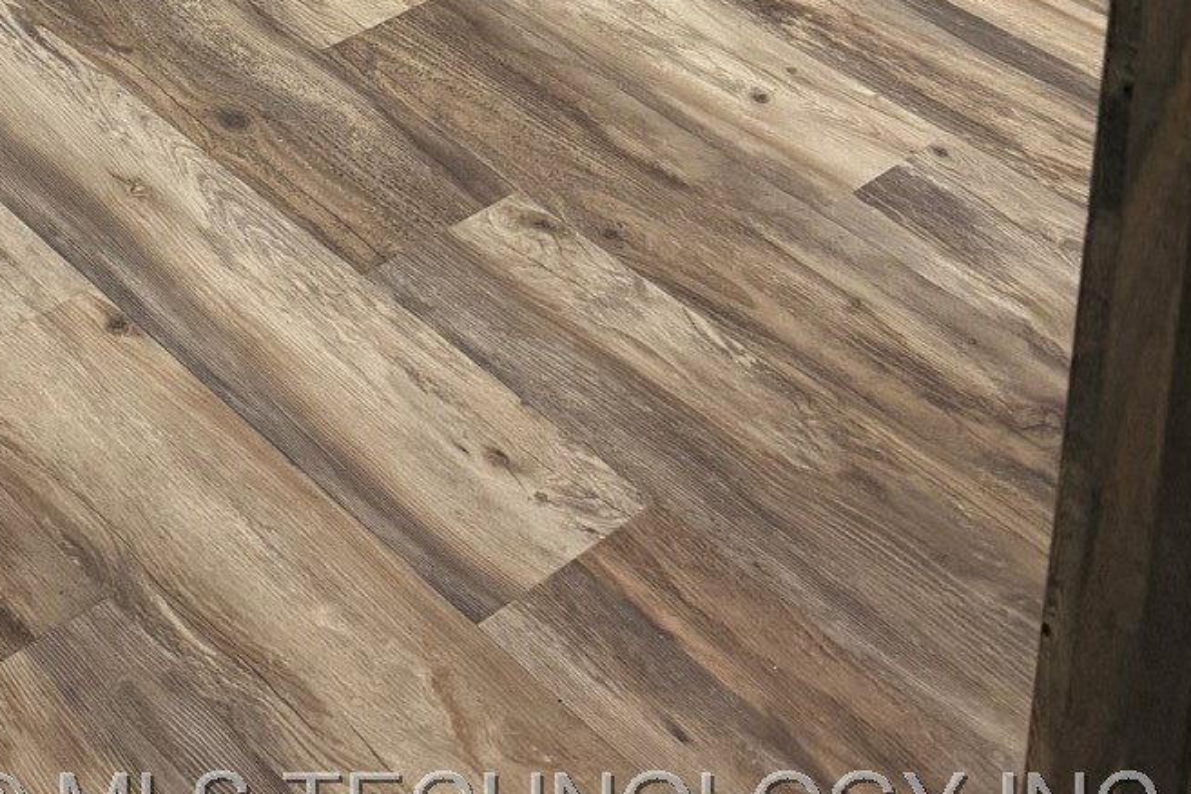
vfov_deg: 15.0
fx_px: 2415
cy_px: -828
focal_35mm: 73
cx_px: 125
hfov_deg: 26.8
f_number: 1.78
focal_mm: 6.76
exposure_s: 1/60
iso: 250
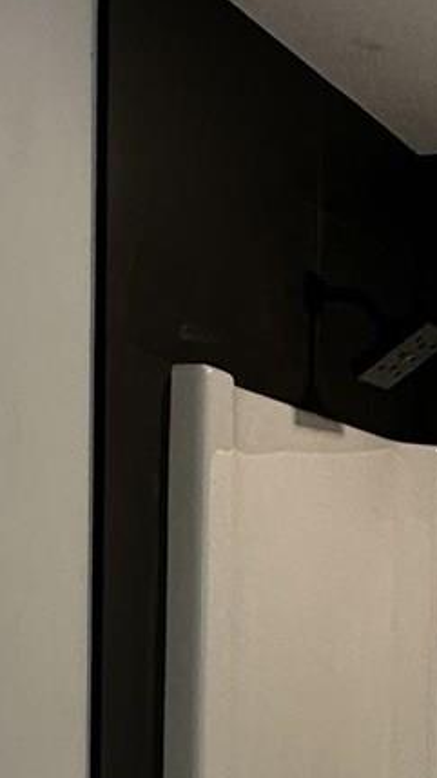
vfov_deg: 24.1
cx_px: 419
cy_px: 865
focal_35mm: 82
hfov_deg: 14.5
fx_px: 1691
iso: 200
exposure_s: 1/120
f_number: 2.2
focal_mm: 2.22
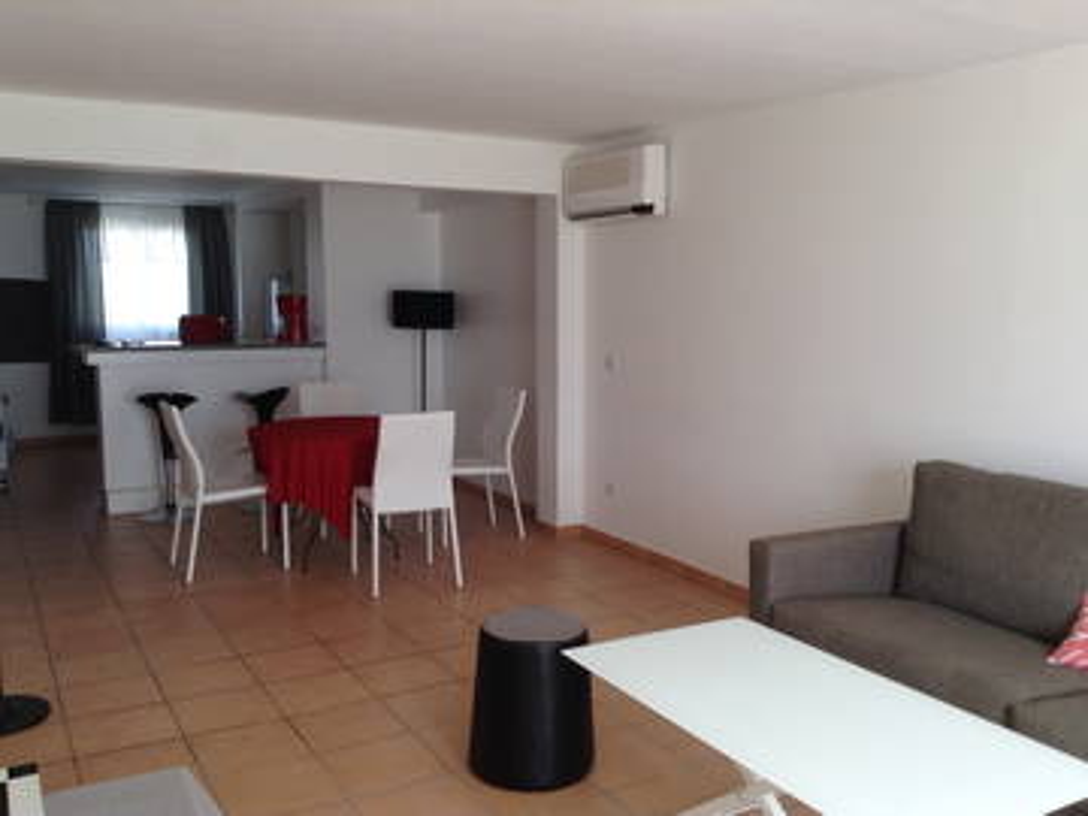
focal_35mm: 33
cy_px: 408
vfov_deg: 42.9
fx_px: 1037
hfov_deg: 55.4
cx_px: 544
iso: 40
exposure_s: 1/120
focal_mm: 3.3
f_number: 2.4
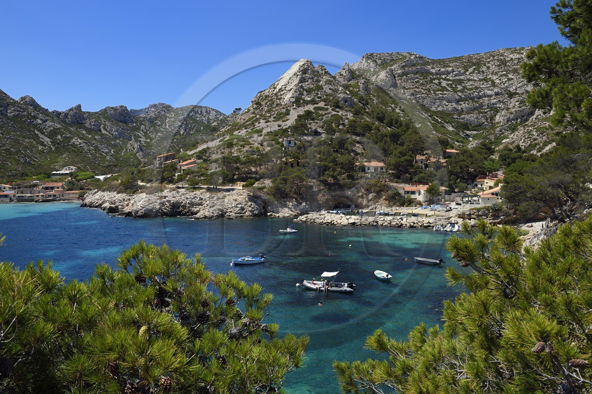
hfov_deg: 62.0
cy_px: 197
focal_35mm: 30
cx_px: 296
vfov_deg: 43.5
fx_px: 493
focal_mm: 30
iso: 200
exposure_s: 1/250
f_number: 14
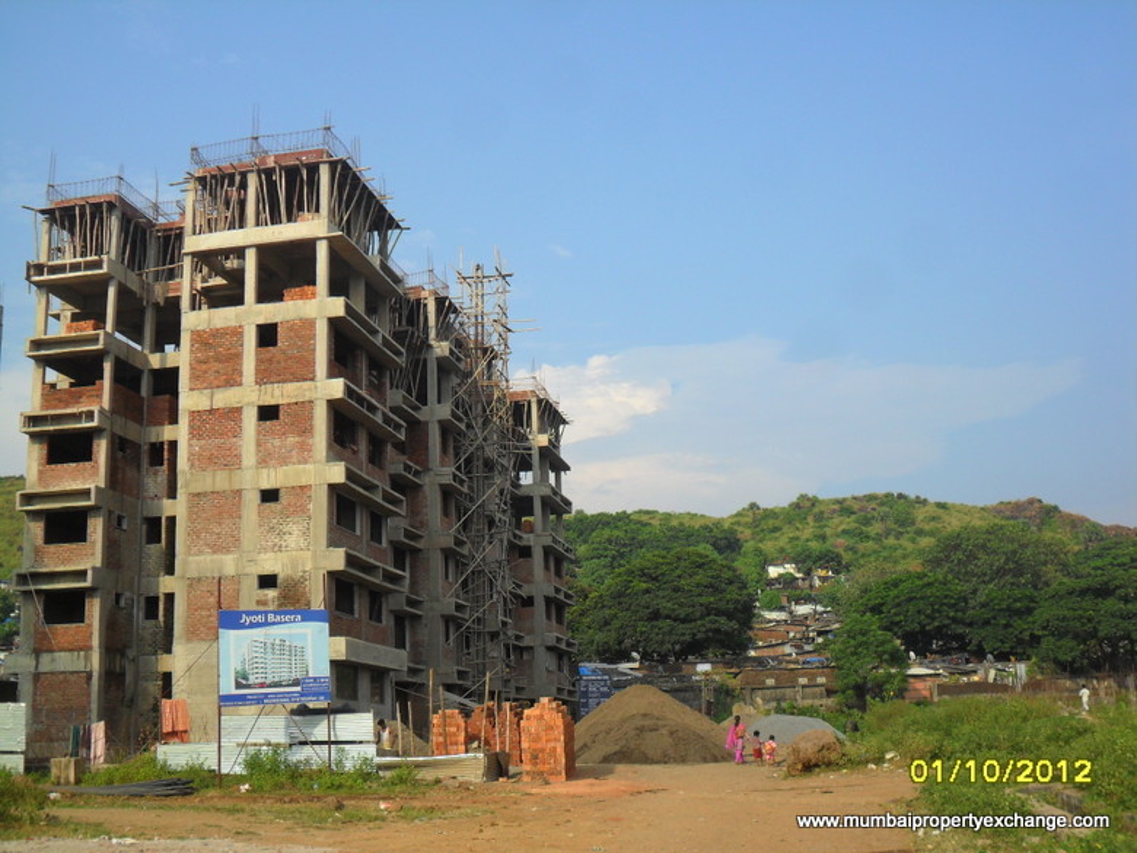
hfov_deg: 42.9
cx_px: 568
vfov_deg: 32.9
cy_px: 426
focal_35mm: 44
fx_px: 1445
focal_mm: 7.8
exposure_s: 1/750
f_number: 4.5
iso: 100
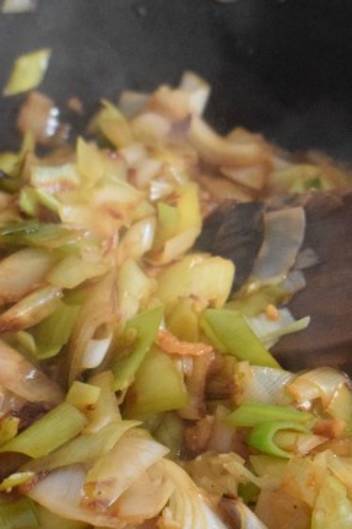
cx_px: 104
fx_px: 2173
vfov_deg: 13.8
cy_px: 362
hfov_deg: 9.3
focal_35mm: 148
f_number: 4.8
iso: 4500
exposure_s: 1/60
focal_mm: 40
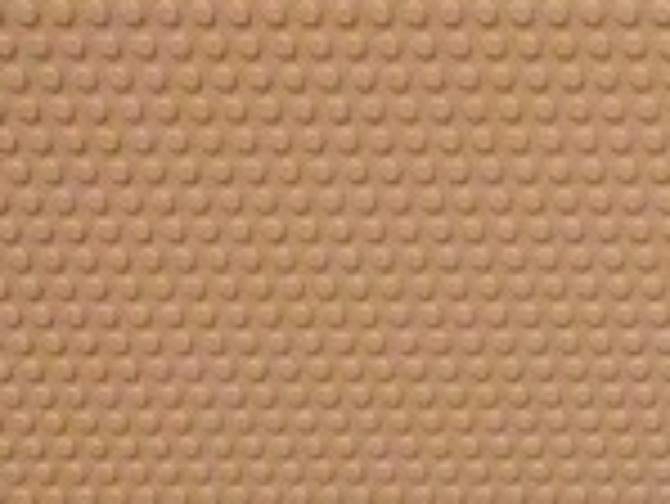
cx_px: 1387
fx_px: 2964
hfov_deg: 11.5
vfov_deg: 9.1
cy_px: 1058
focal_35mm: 153
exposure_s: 1/15
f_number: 2.4
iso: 400
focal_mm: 4.28
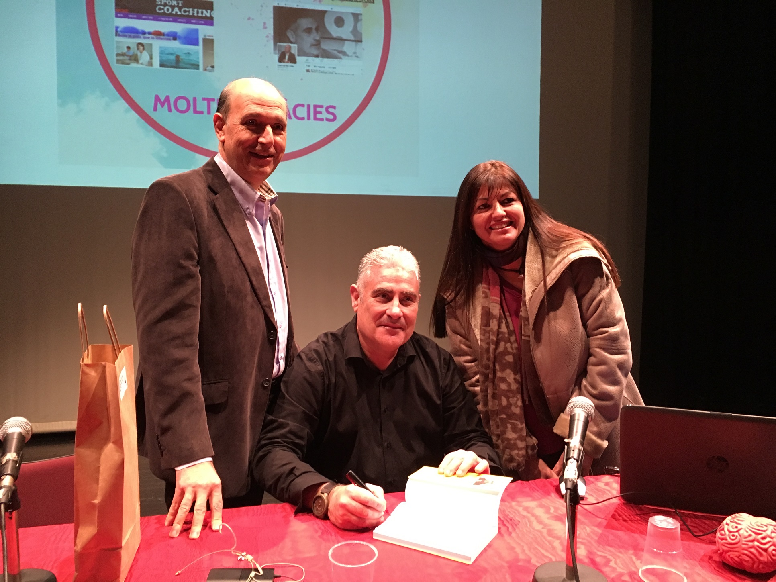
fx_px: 650
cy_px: 291
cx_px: 388
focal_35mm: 29
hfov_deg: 61.7
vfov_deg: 48.2
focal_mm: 4.15
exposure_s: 1/33
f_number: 2.2
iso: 160
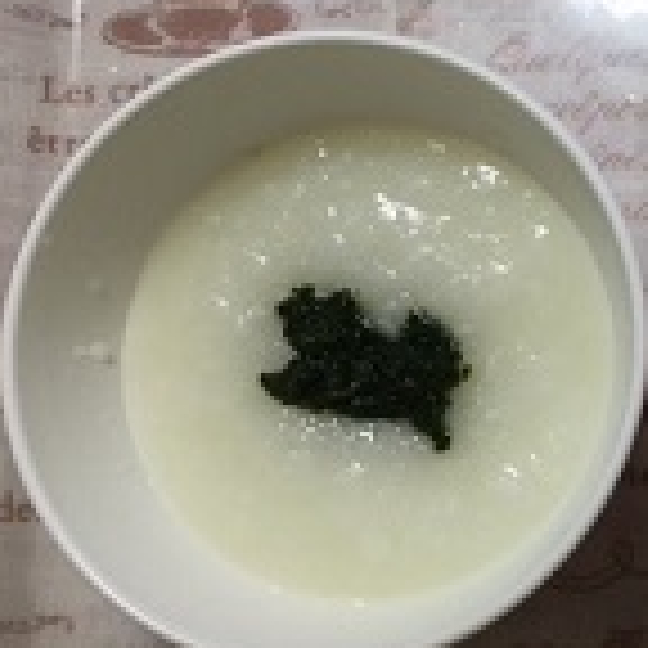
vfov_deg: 24.3
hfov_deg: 22.2
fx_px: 1504
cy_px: 338
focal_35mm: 71
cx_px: 801
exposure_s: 1/30
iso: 40
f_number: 2.2
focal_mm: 4.15
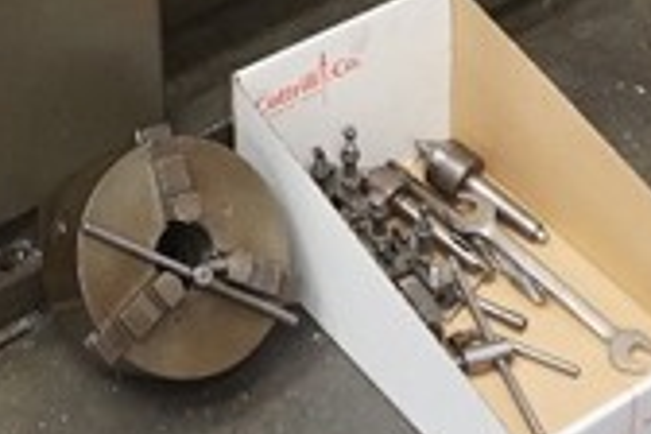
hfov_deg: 19.8
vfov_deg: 11.8
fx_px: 1862
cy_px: -446
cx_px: 229
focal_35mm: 103
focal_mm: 16
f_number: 4
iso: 1250
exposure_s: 1/160
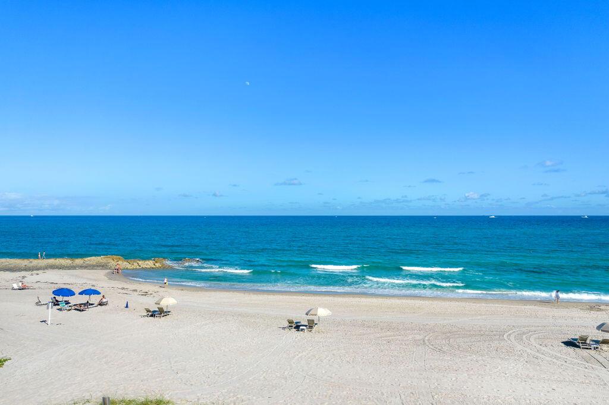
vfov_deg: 57.2
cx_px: 304
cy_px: 202
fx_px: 372
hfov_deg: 78.6
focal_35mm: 22
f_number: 2.8
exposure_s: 1/3200
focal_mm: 8.38
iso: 100
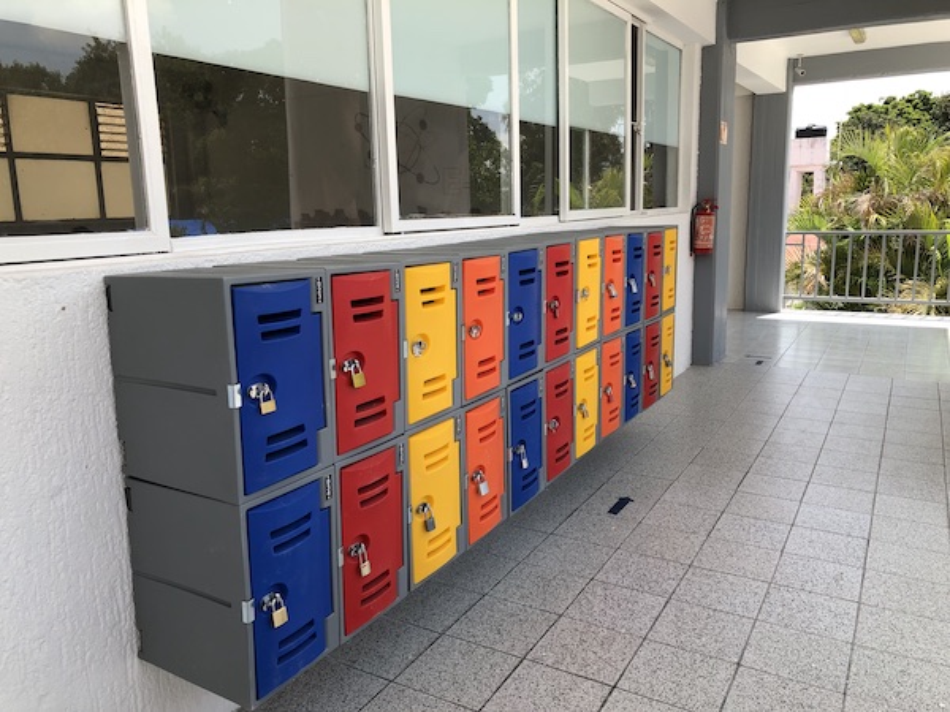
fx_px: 768
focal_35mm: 28
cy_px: 356
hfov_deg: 63.4
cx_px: 475
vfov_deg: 49.7
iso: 20
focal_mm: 3.99
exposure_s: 1/615
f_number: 1.8
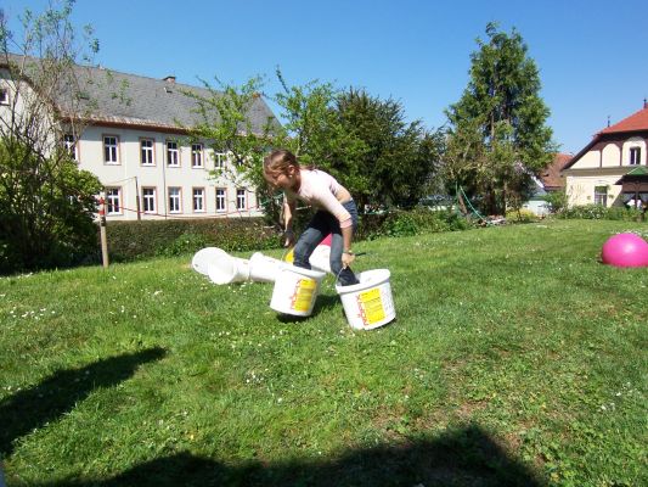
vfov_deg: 58.9
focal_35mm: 23
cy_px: 244
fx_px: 431
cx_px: 324
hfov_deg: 73.9
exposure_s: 1/200
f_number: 5.6
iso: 64
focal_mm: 3.8
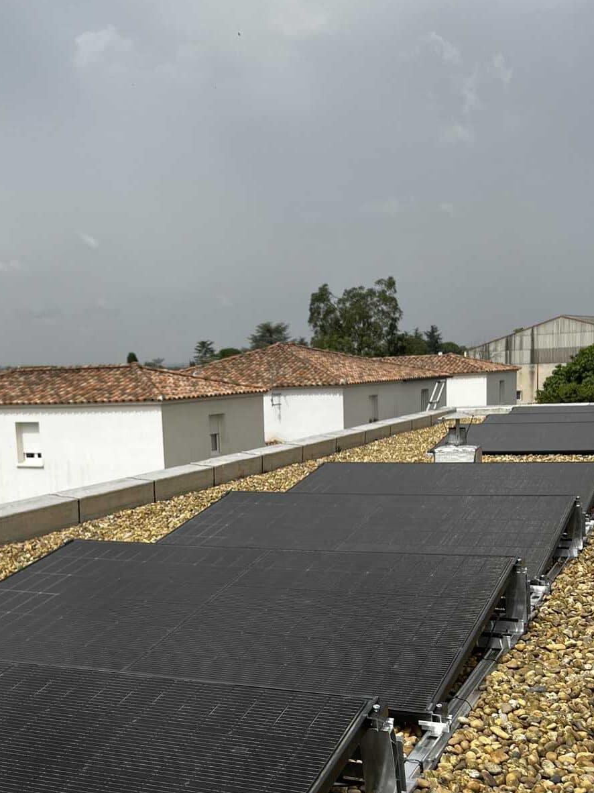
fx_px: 1007
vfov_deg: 42.4
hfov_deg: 32.6
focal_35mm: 44
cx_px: 204
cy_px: 529
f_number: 1.5
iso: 50
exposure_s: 1/3257
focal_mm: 5.7
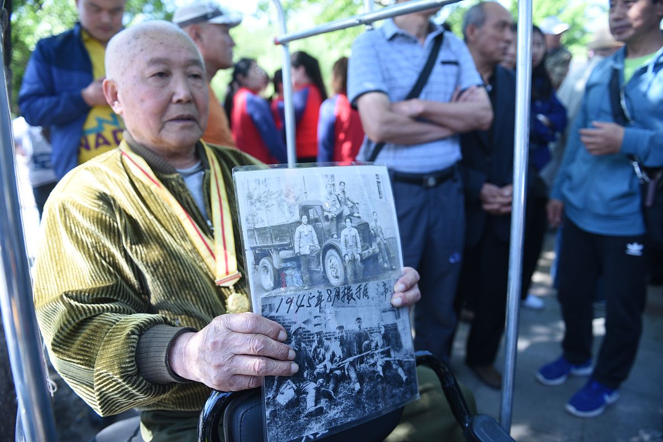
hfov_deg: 73.7
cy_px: 221
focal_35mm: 24
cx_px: 332
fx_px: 442
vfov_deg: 53.1
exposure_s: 1/160
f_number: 2.8
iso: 100
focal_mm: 24
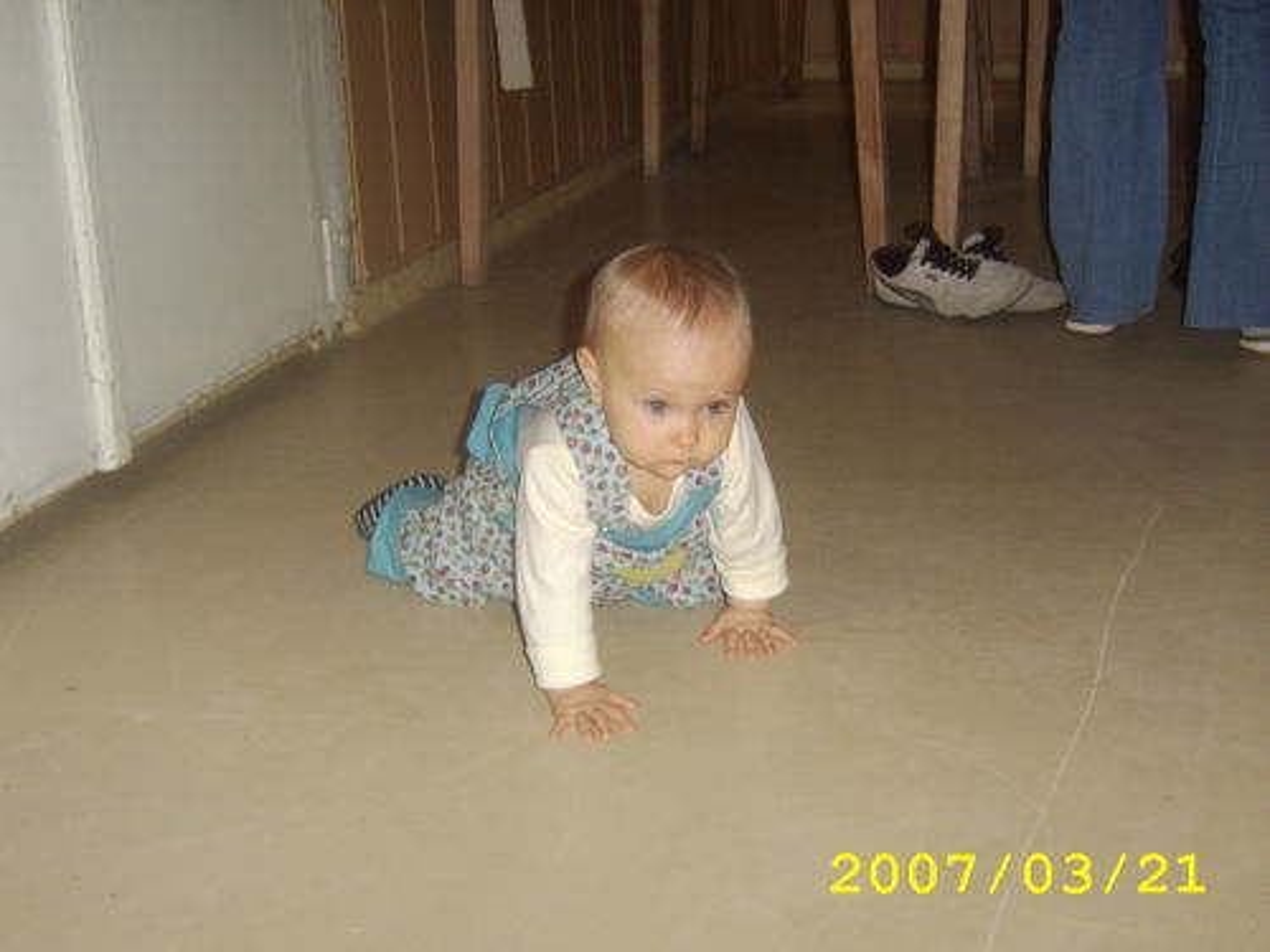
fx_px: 1688
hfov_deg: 41.2
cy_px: 476
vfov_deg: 31.5
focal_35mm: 46
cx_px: 635
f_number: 3.5
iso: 200
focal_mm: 11.93
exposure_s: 1/60
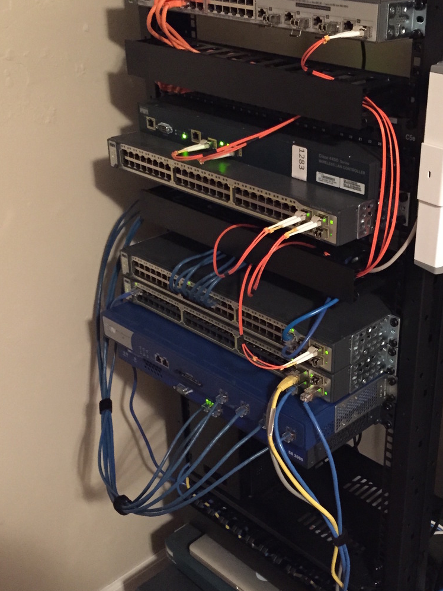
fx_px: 768
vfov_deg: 42.1
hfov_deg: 31.8
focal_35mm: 45
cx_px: 313
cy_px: 308
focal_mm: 4.15
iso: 800
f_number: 2.2
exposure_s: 1/15
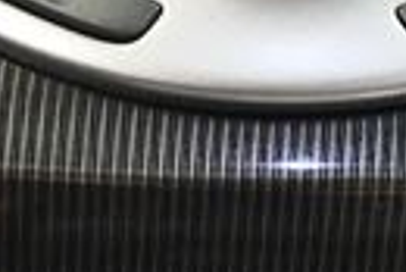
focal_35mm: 217
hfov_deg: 9.5
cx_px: 259
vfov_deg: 6.2
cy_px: 485
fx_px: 2450
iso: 5000
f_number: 3.8
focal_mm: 22
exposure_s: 1/60
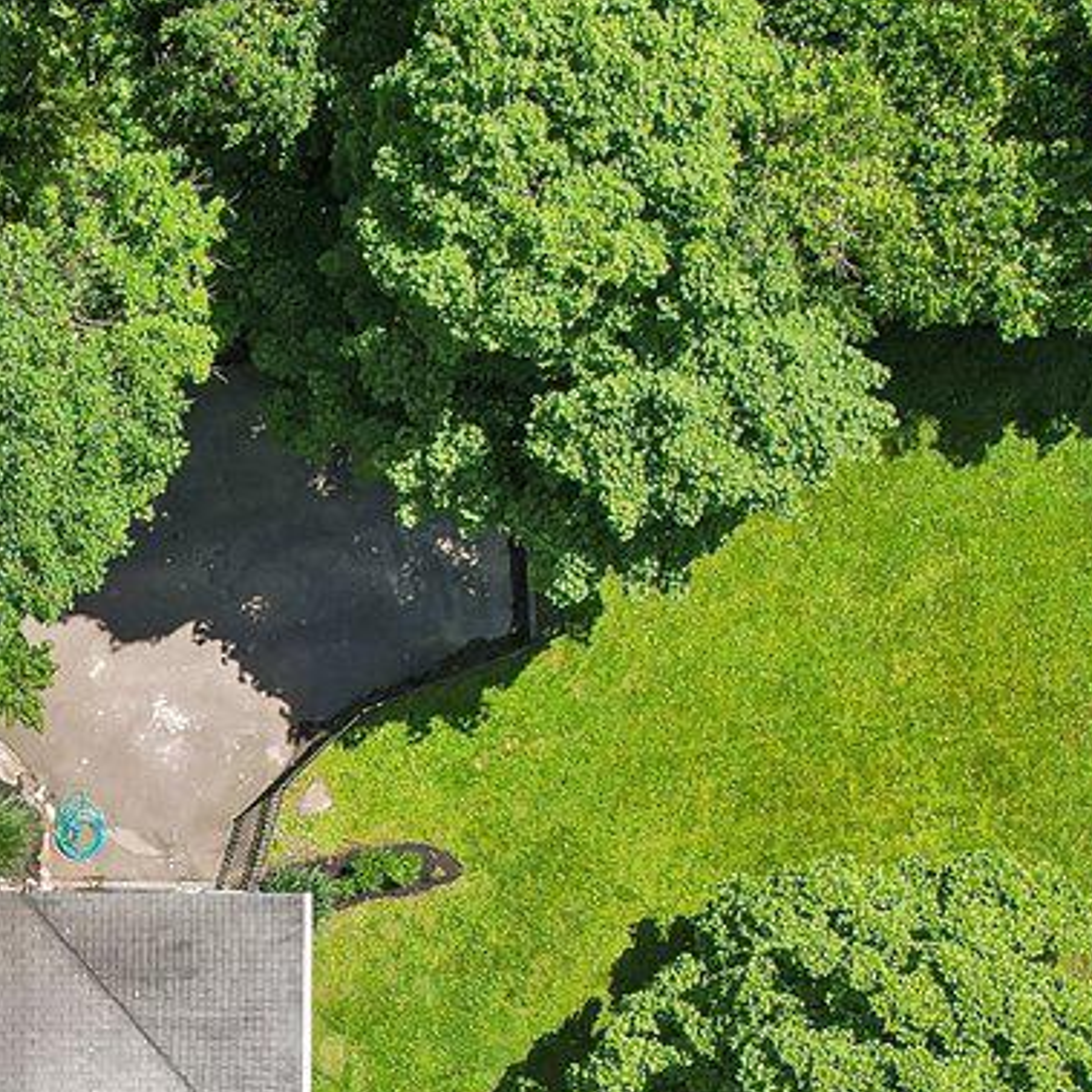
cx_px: -63
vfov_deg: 17.1
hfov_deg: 16.8
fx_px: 3605
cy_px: 900
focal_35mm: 101
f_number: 2.8
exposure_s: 1/1000
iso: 100
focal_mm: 8.4
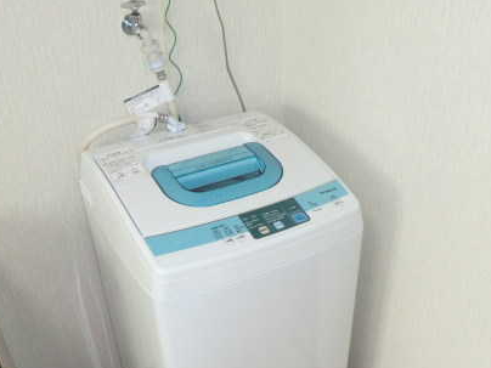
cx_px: 237
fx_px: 539
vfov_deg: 36.8
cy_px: 279
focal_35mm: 38
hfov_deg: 49.0
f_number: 3.2
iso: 160
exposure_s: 1/60
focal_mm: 4.3
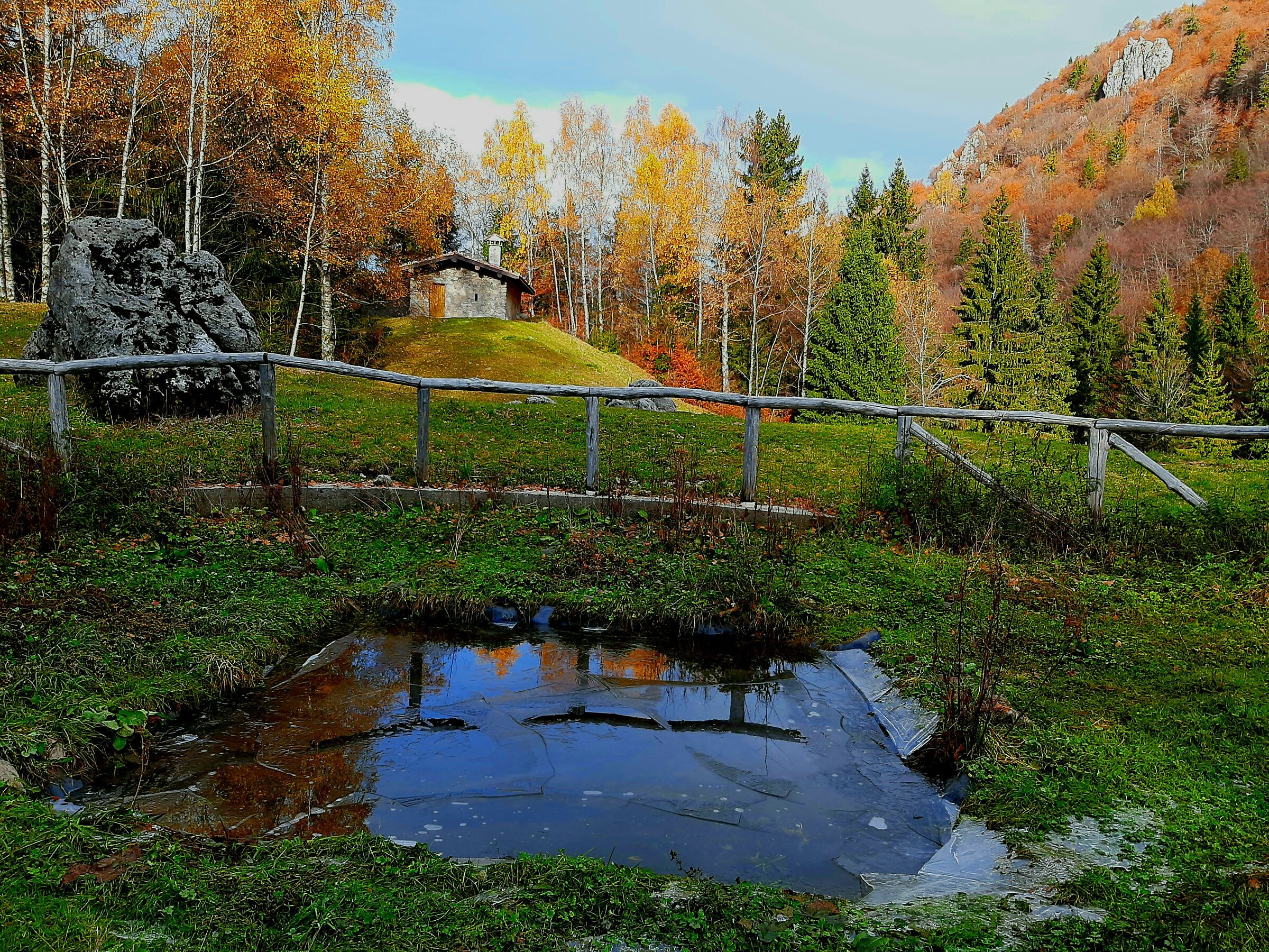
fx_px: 990
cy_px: 476
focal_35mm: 27
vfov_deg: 51.4
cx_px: 634
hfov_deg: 65.3
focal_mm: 3.93
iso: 40
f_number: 1.7
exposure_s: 1/667
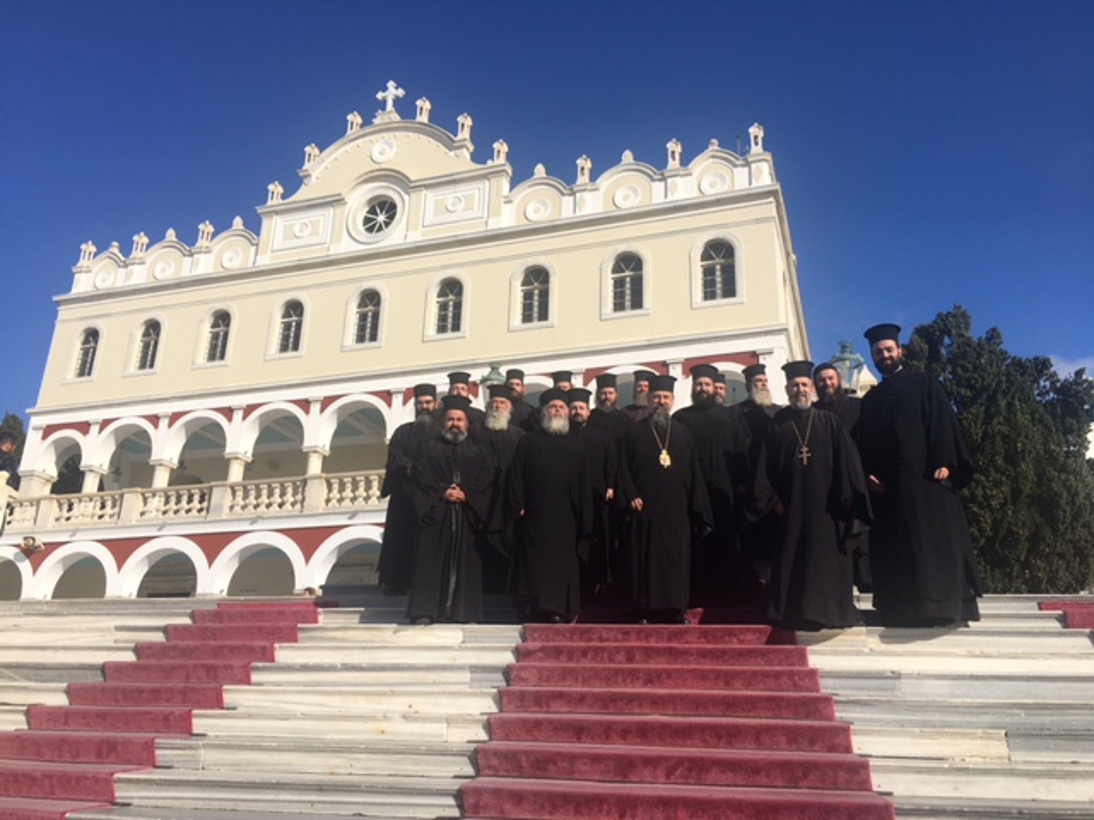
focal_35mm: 29
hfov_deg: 61.7
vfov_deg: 48.2
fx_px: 917
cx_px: 547
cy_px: 410
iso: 25
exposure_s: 1/2653
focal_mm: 4.15
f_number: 2.2
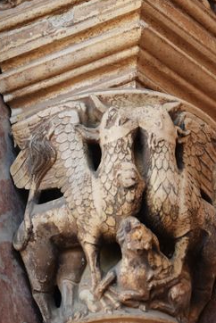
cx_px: 154
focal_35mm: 226
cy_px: 149
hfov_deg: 6.1
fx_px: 2030
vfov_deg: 9.1
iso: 450
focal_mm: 78
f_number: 4.5
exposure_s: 1/250
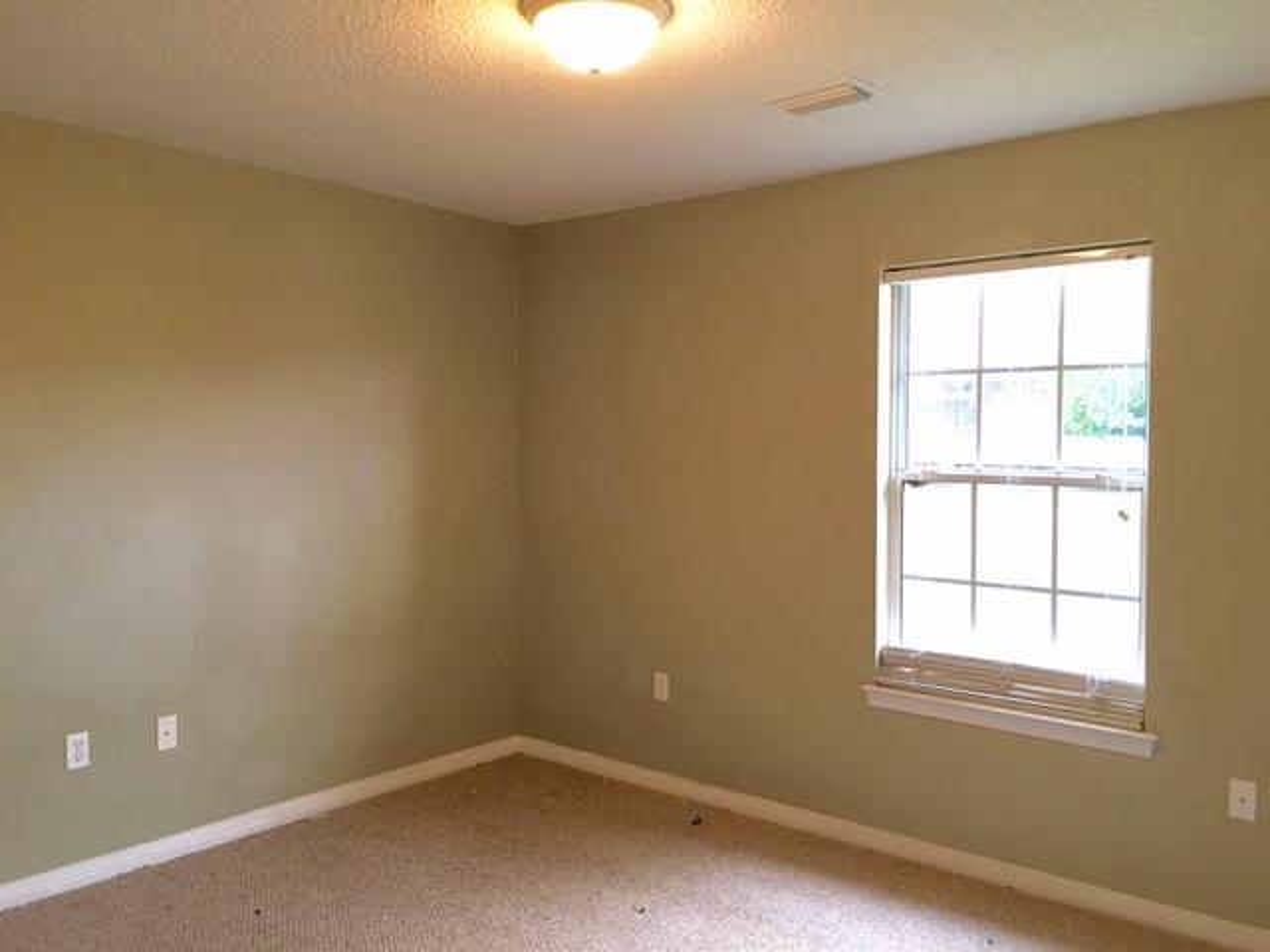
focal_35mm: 29
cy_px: 476
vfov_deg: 48.2
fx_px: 1064
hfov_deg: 61.7
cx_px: 635
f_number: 2.2
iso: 50
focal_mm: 4.15
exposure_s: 1/15
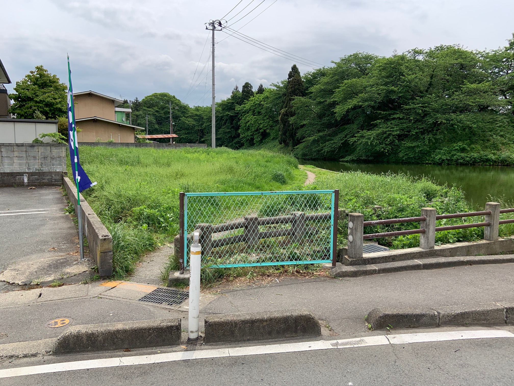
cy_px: 193
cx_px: 257
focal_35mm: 26
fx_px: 386
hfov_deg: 67.3
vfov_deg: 53.1
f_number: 1.8
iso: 25
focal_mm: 4.25
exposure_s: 1/2208
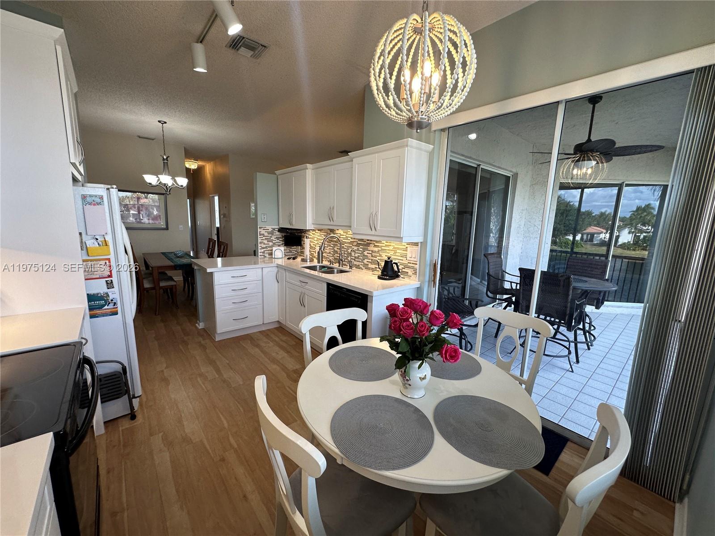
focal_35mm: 14
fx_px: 289
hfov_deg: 102.1
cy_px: 268
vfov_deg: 85.7
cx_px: 358
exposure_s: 1/120
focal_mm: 2.22
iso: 100
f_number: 2.2
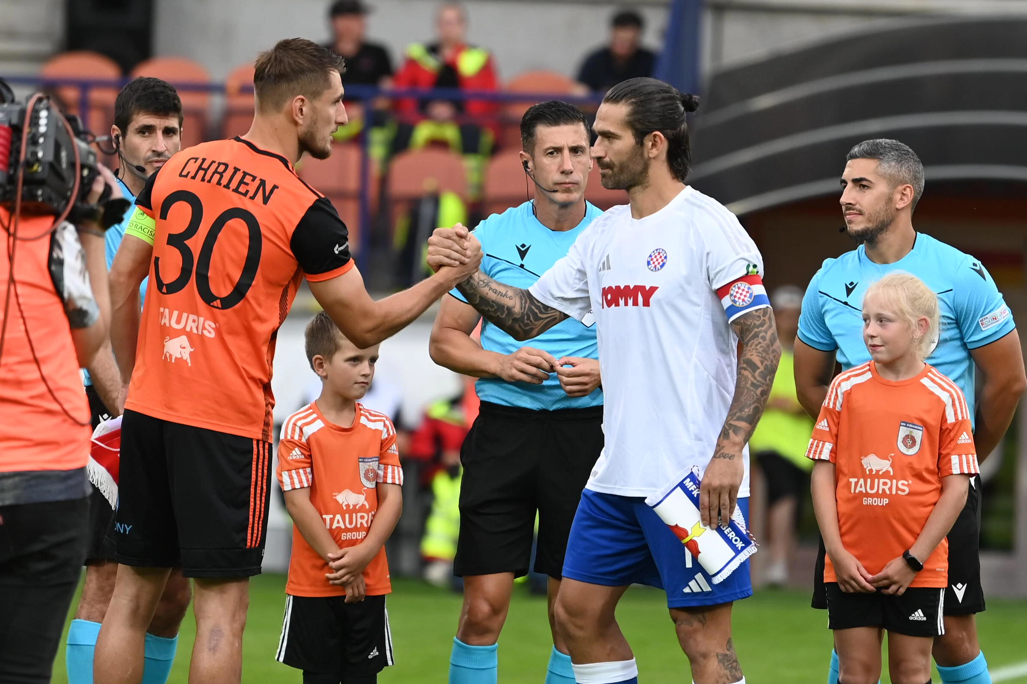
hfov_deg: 10.3
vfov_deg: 6.9
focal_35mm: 200
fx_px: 5705
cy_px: 342
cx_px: 514
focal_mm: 200
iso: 400
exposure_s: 1/800
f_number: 2.8
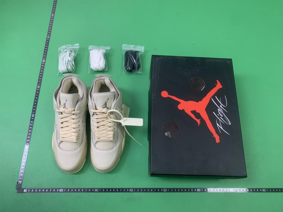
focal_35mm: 26
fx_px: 213
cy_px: 106
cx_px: 142
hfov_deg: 67.3
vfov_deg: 53.1
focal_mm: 4.25
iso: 160
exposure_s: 1/60
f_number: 1.8
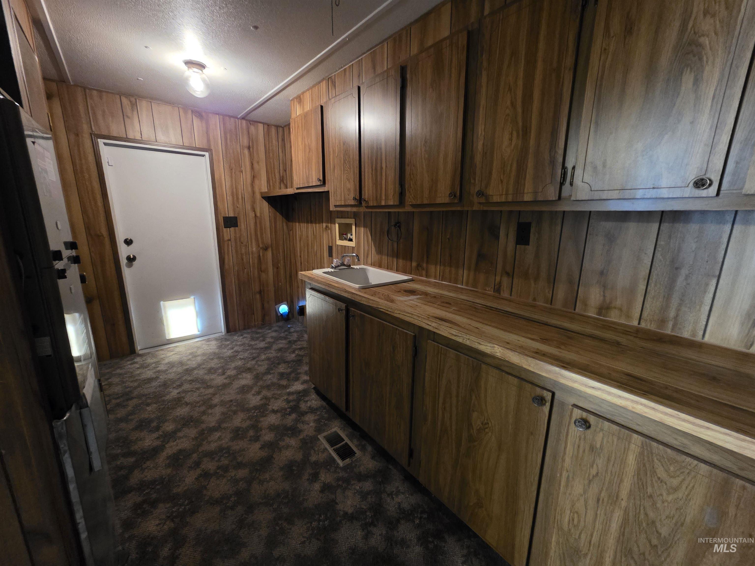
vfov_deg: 89.9
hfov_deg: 106.2
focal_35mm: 13
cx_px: 378
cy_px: 283
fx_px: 284
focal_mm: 2.2
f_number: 1.9
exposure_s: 1/24
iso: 800
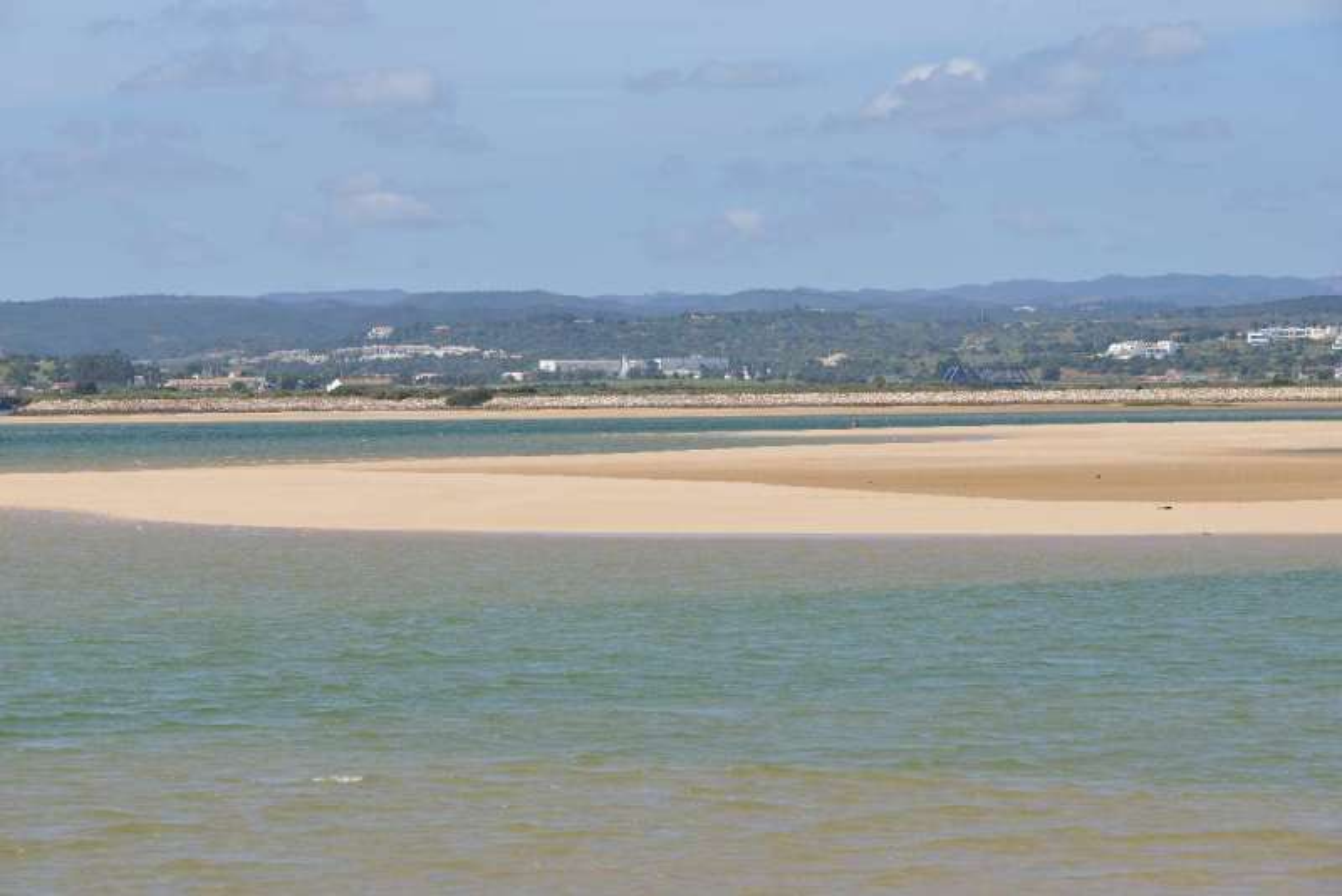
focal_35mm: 150
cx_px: 671
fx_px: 5593
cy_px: 448
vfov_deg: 9.2
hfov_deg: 13.7
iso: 125
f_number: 11
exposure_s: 1/250
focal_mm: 150
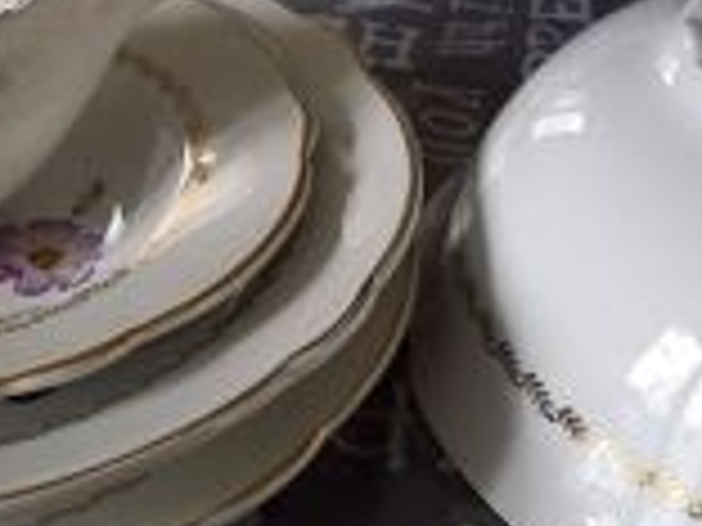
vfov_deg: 19.0
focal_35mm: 77
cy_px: 139
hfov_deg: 25.3
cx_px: 324
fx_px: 1562
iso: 500
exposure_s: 1/25
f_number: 1.8
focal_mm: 4.65
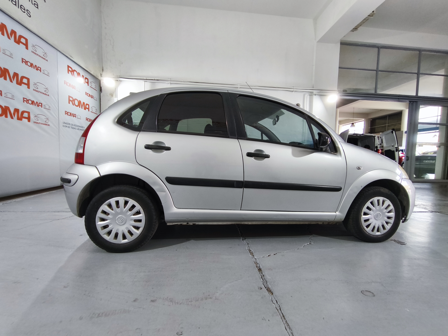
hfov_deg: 98.2
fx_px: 194
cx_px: 224
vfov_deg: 81.7
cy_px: 168
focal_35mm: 15
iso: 64
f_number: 2.2
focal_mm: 1.91
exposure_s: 1/50
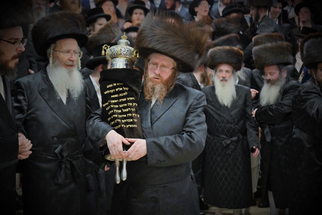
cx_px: 161
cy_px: 108
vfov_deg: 20.9
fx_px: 581
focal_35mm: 65
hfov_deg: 31.0
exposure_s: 1/200
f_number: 4
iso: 1250
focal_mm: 65
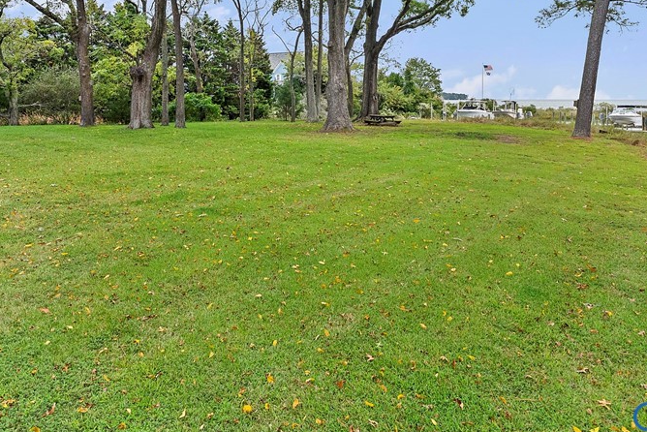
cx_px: 318
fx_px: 467
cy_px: 94
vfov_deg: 47.2
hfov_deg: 69.4
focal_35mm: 26
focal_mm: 16
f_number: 8
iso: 800
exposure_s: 1/125
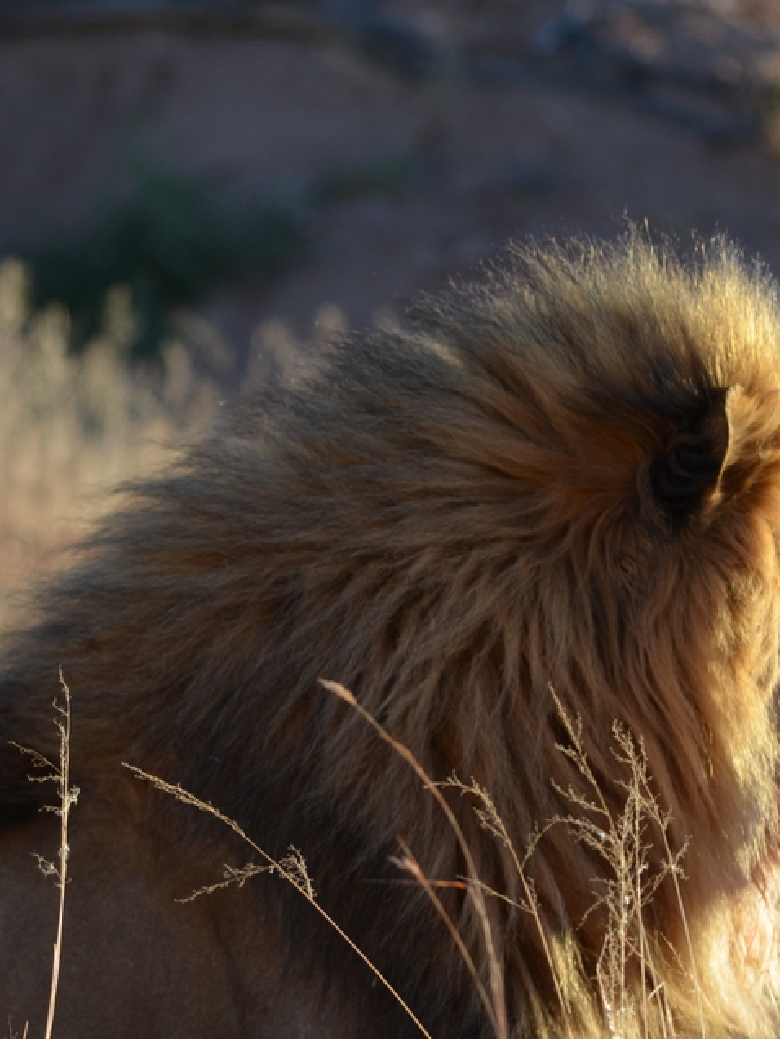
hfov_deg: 3.1
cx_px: 317
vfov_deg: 4.2
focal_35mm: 477
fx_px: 14325
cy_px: 646
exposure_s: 1/500
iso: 280
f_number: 5.6
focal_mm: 165
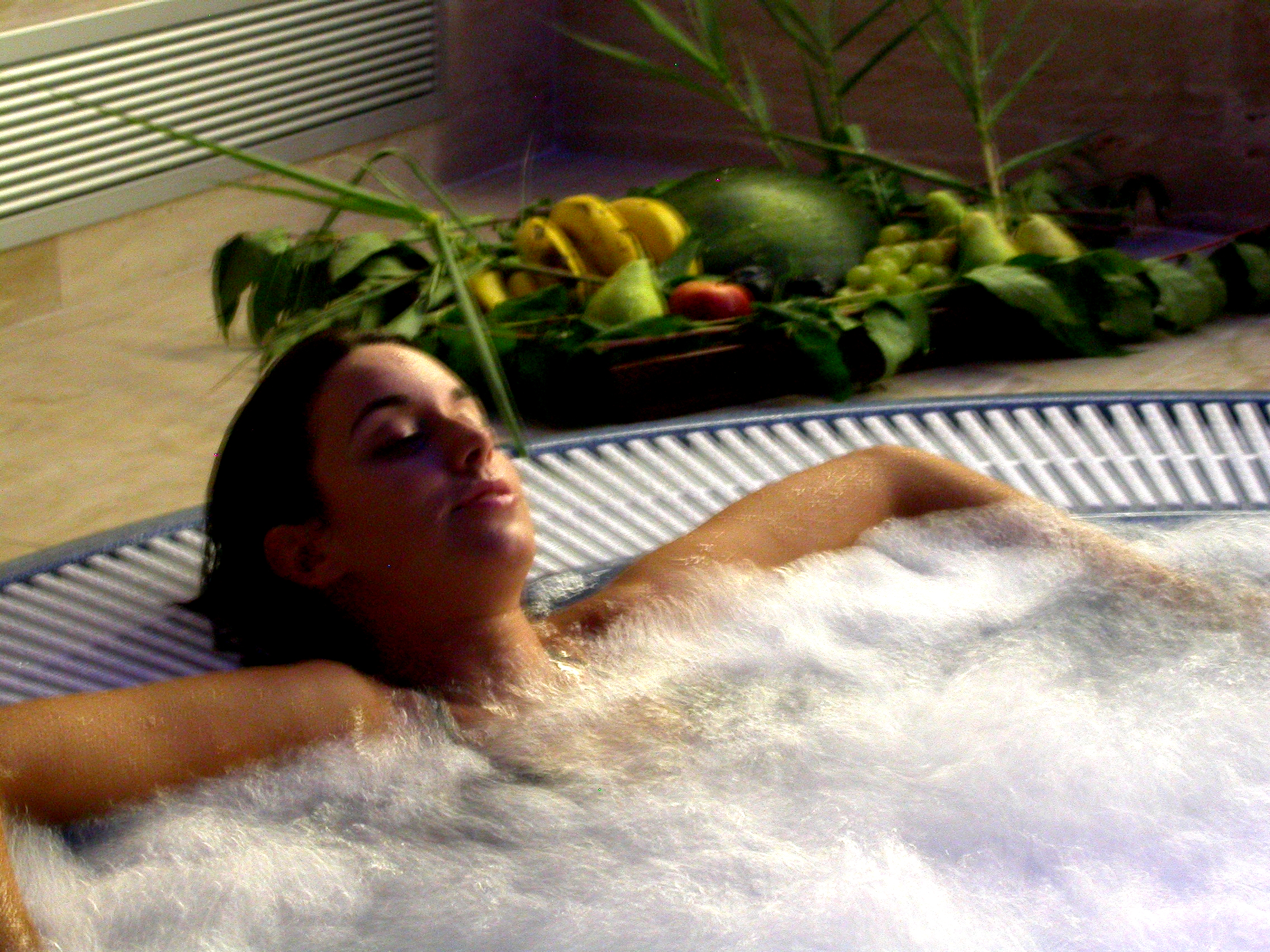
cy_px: 476
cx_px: 635
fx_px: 3852
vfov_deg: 14.1
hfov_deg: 18.7
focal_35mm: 105
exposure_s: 1/4.5
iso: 312
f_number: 4
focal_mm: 21.7
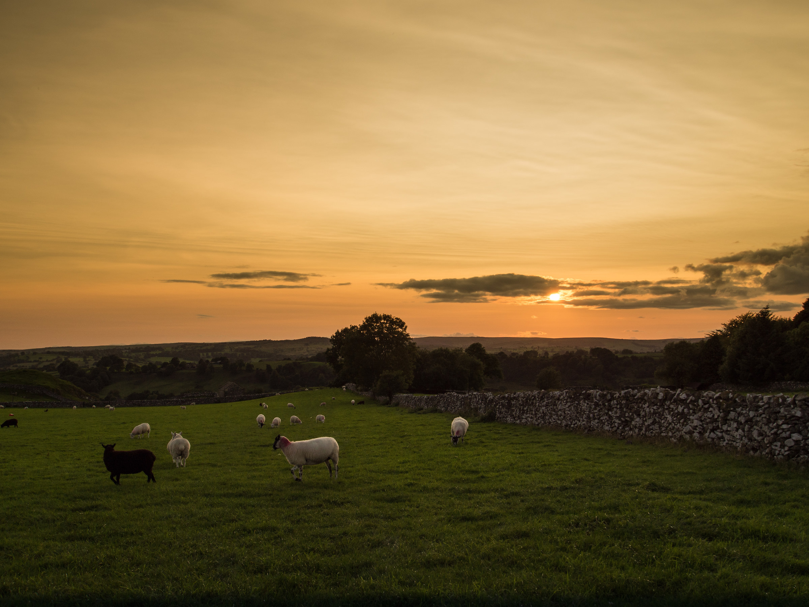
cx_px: 404
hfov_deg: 51.4
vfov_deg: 39.7
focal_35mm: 36
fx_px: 841
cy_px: 304
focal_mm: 18
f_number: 5.6
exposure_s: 1/125
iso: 200
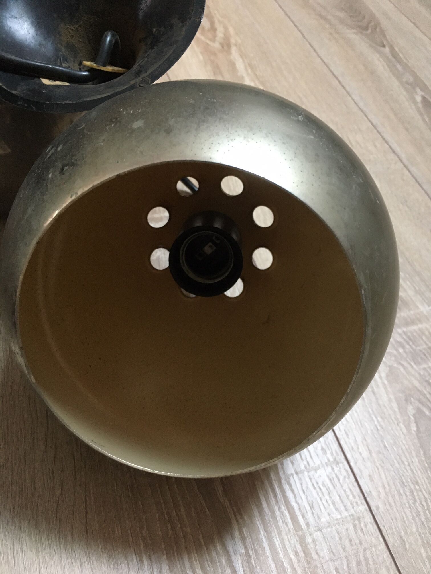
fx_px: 481
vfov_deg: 61.7
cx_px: 216
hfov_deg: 48.2
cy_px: 287
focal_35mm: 29
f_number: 2.2
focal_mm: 4.15
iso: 200
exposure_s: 1/20
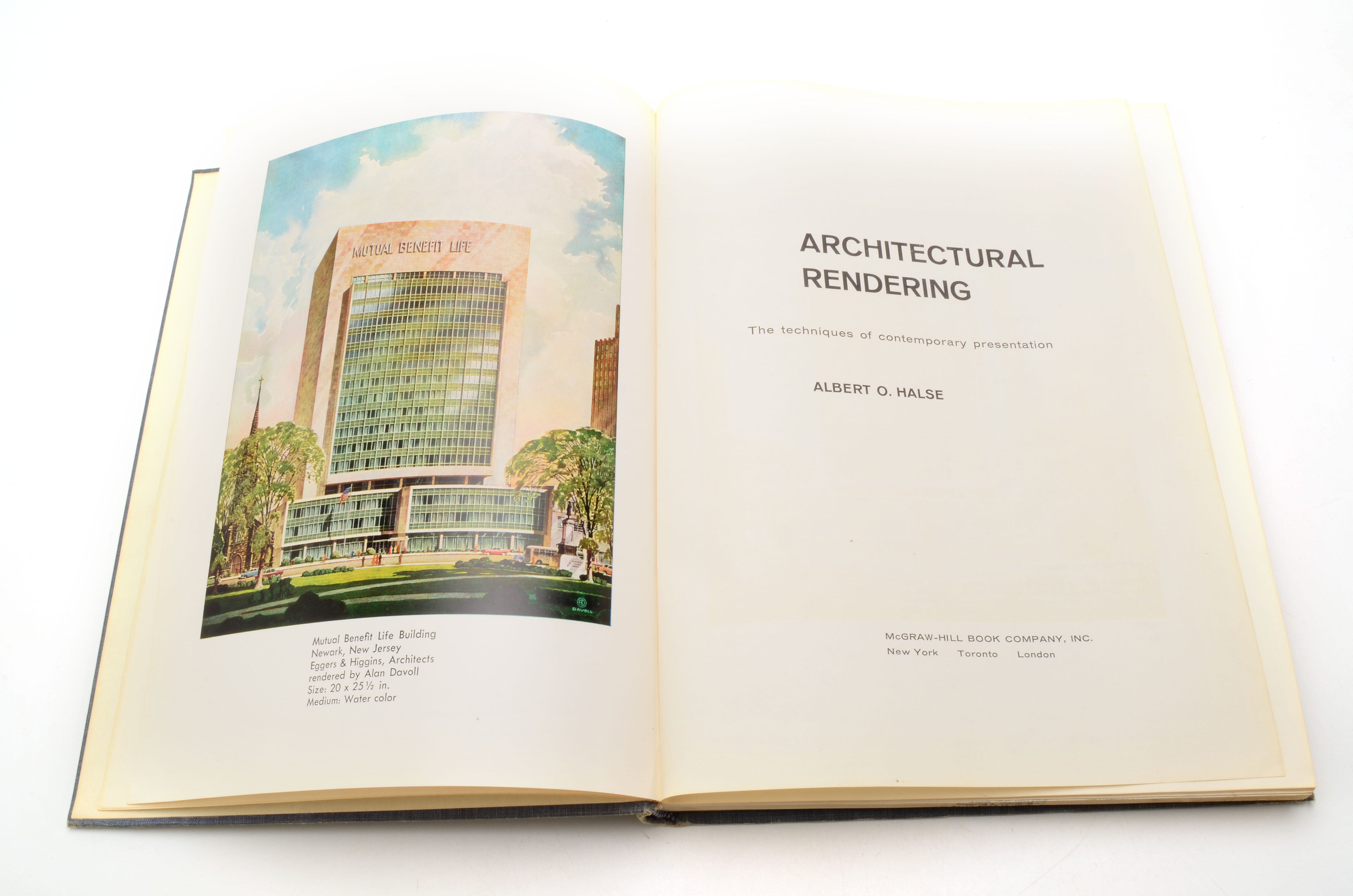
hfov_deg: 55.2
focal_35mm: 34
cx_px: 676
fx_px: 1294
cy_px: 448
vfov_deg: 38.2
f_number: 22
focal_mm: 23
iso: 100
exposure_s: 1/160
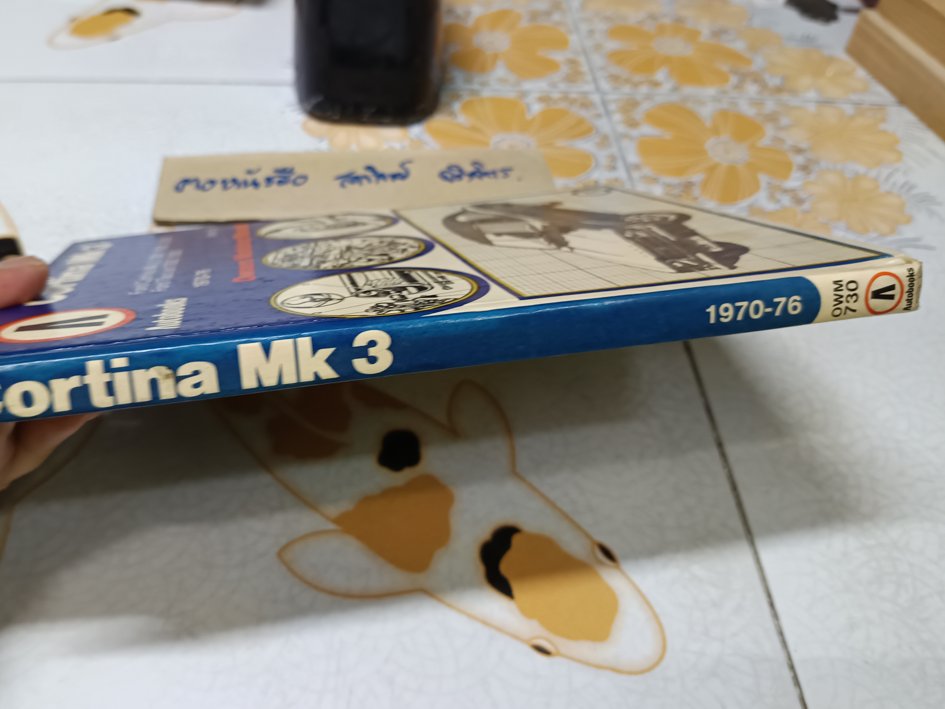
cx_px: 389
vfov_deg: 48.1
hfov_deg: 61.2
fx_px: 792
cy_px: 309
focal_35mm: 29
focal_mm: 5.31
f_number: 1.7
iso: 1085
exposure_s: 1/25
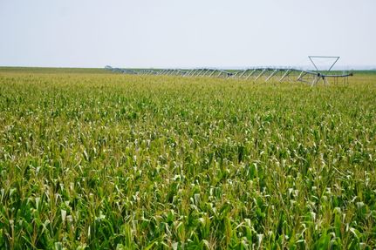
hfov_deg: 19.5
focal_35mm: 105
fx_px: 1096
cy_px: 125
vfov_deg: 13.0
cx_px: 188
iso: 100
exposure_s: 1/500
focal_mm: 70
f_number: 5.6
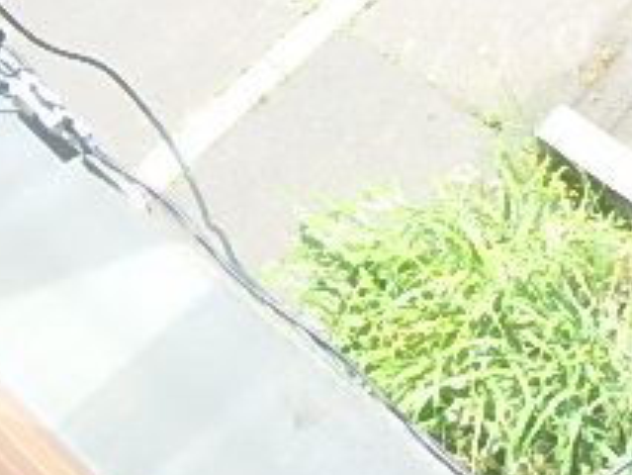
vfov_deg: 22.7
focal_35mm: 63
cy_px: 42
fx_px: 1151
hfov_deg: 28.1
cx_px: 688
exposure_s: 1/320
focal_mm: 3.7
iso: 125
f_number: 3.5
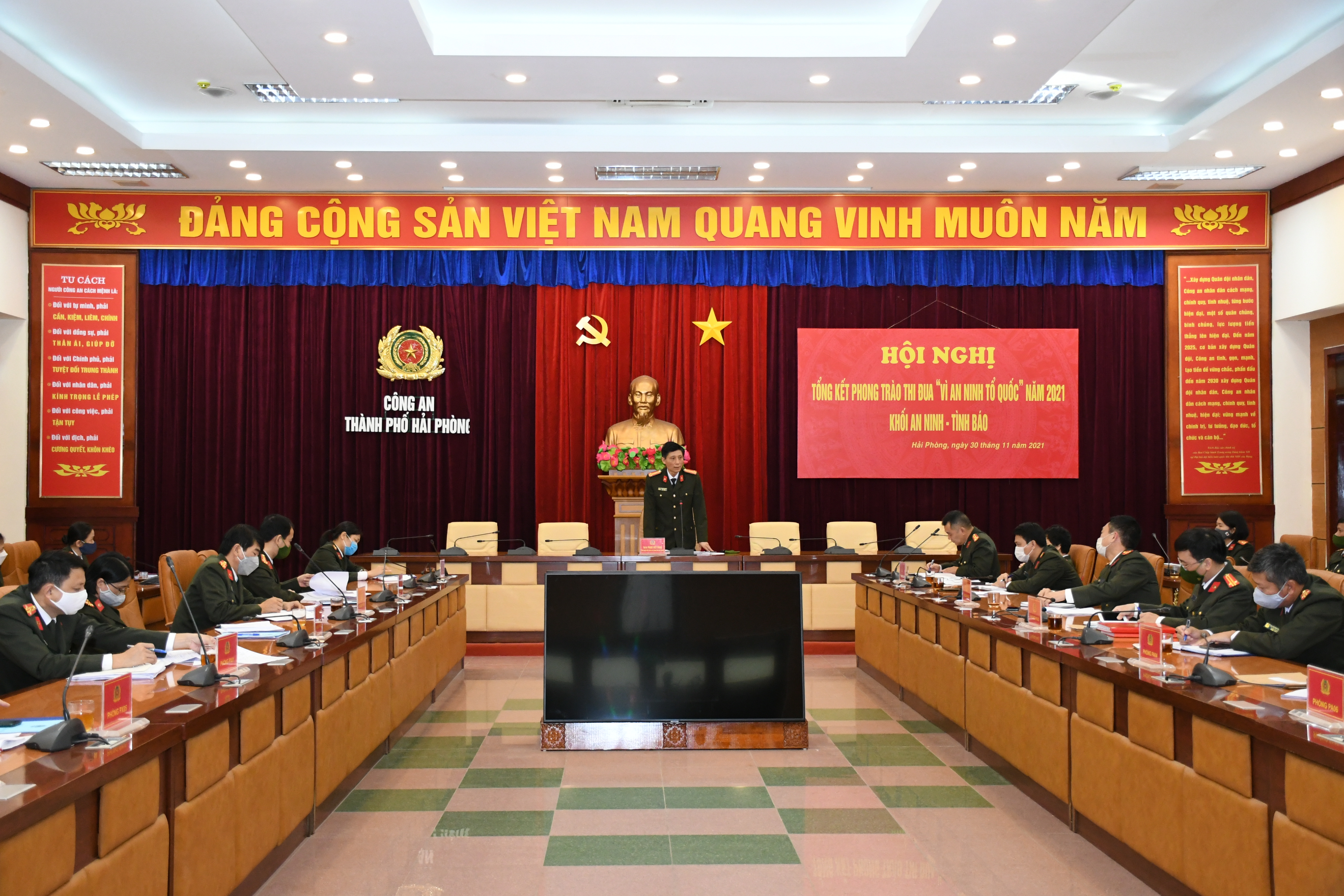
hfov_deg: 49.6
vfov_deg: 34.2
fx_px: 1456
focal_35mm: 39
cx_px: 672
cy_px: 448
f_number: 4.5
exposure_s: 1/200
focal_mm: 26
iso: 2500
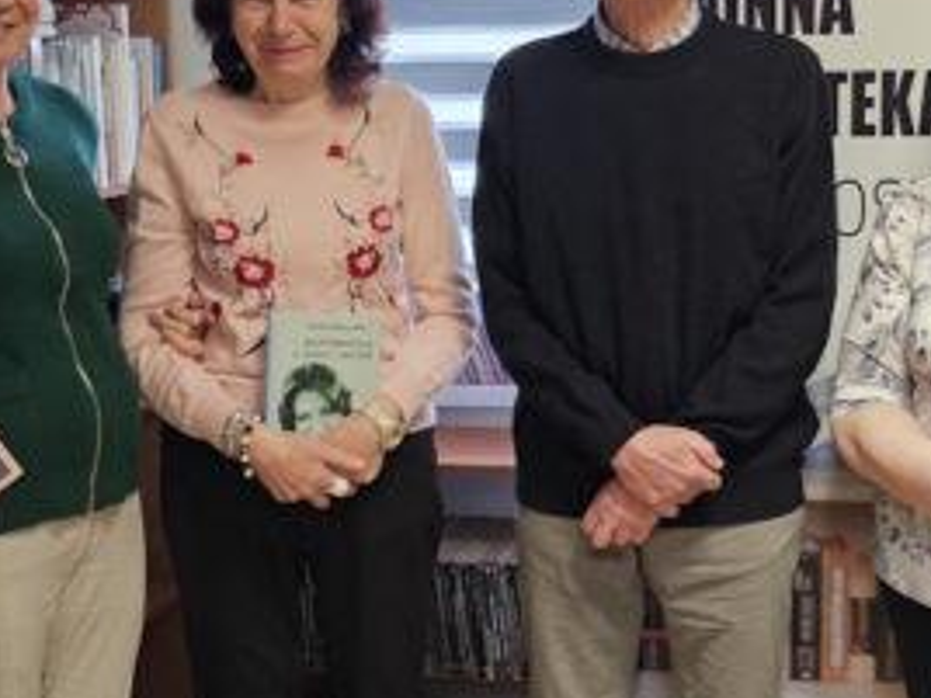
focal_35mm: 66
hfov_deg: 29.1
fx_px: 1775
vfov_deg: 22.3
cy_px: 333
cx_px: 653
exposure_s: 1/100
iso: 320
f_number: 1.7
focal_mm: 6.3
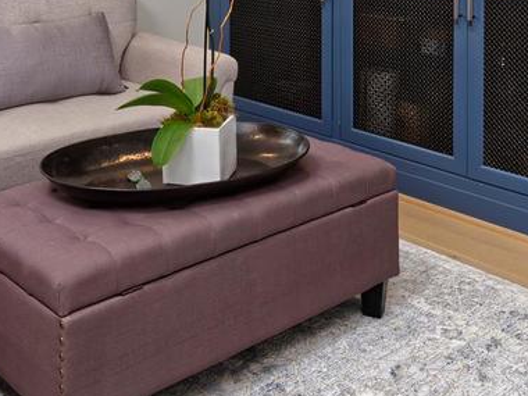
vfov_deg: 25.1
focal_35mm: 51
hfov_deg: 36.7
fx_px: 778
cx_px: 140
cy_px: -107
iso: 320
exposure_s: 1/2.5
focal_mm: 14
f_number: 13
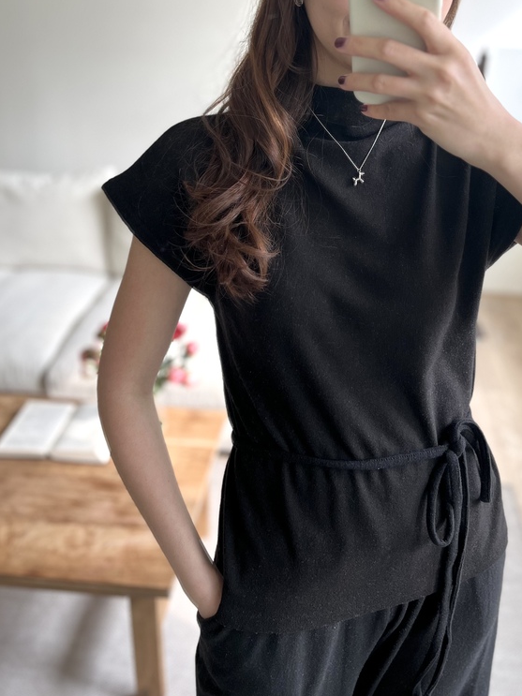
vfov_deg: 51.9
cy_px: 247
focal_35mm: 35
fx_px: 704
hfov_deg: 40.5
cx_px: 321
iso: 50
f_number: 1.6
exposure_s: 1/122
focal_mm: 5.1
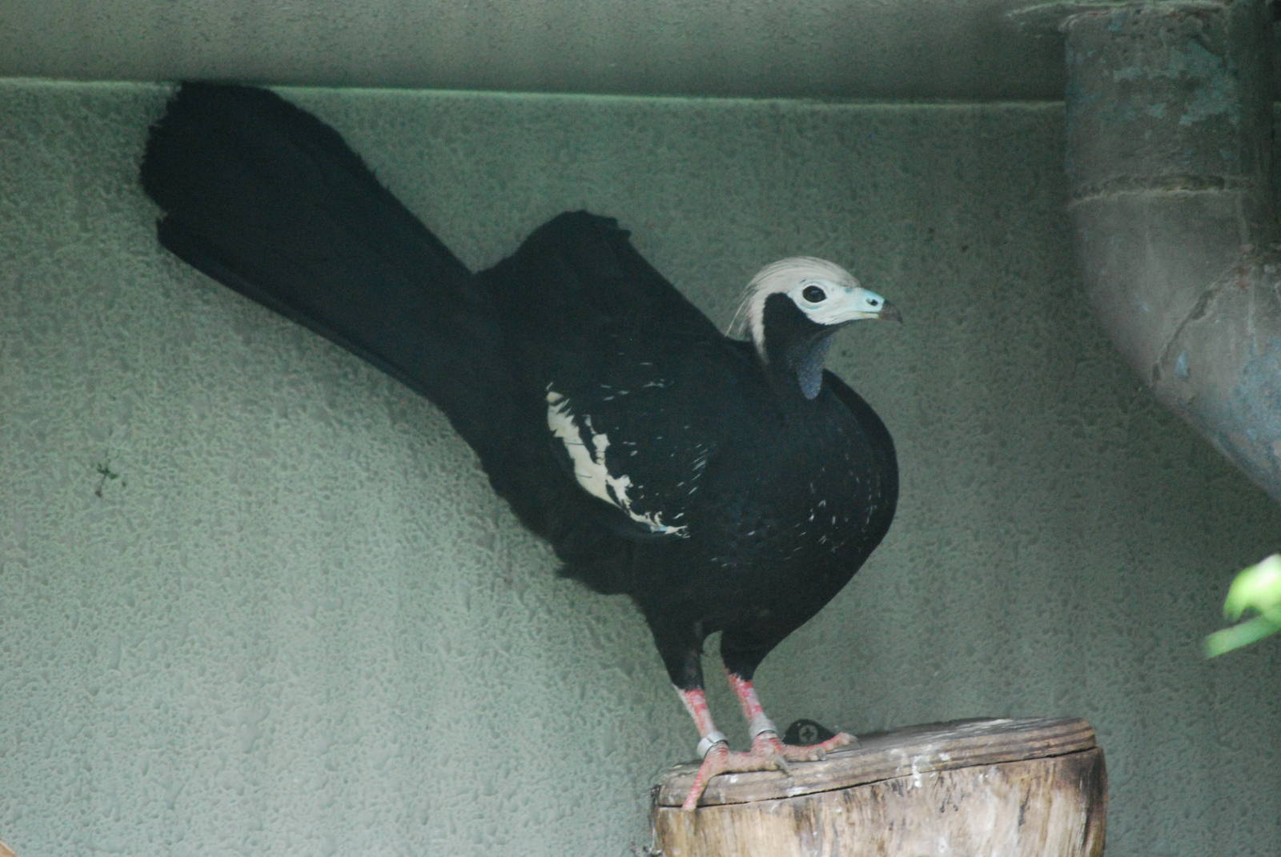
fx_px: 10688
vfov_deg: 4.6
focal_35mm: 300
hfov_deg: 6.9
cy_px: 428
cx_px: 640
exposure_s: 1/20
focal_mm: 200
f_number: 5.6
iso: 1600
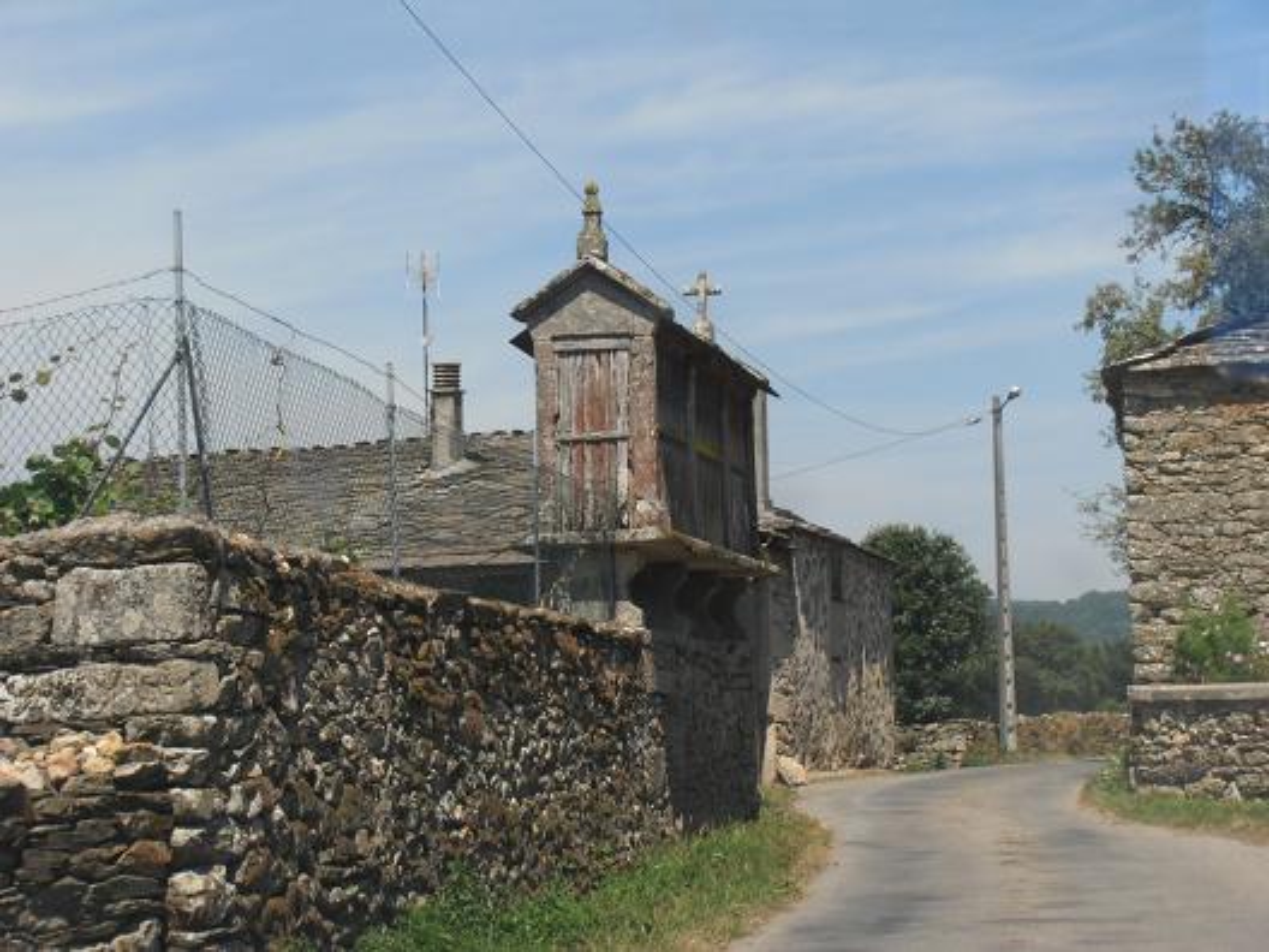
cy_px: 476
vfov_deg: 16.8
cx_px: 634
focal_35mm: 88
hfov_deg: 22.3
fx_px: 3226
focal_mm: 15.51
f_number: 5.1
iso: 80
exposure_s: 1/500
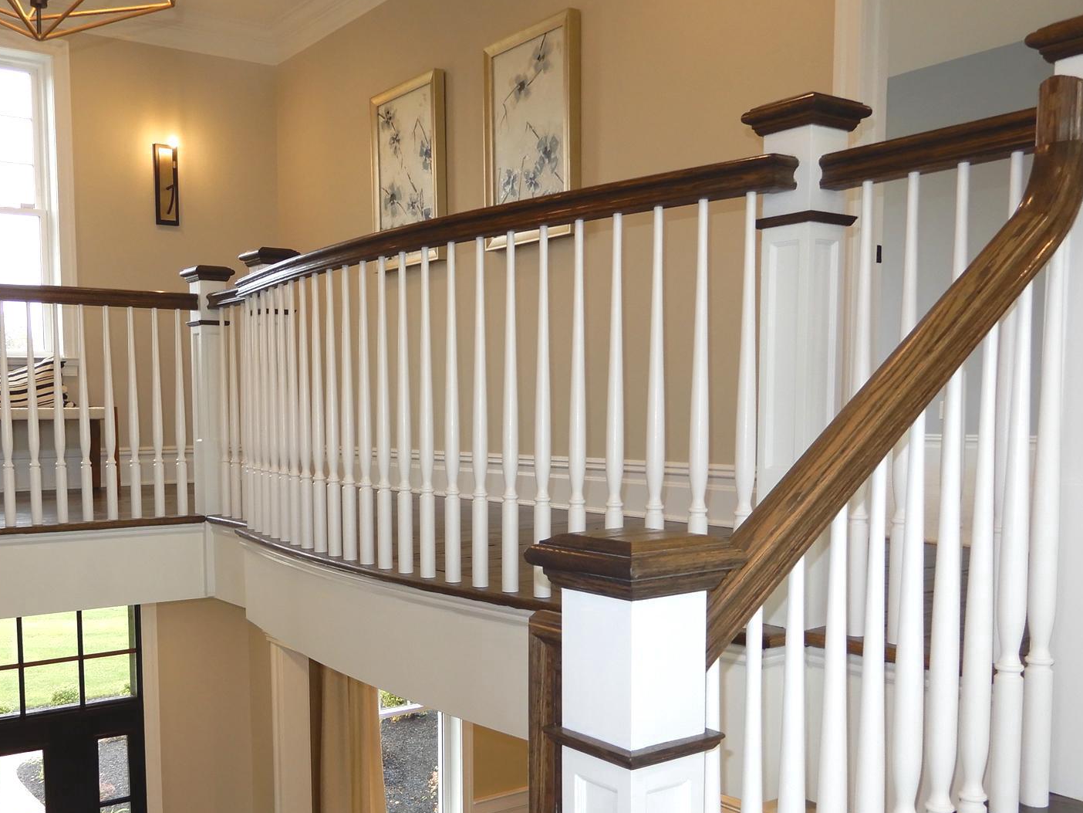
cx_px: 420
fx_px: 1095
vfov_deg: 40.4
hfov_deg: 52.2
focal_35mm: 35
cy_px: 512
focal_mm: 4.3
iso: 80
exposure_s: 1/50
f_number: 3.4
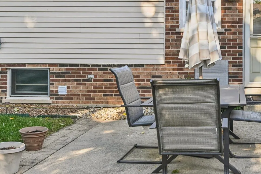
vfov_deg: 26.6
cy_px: 43
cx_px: 212
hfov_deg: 38.0
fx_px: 362
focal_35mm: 50
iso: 800
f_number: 8
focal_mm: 30
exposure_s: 1/250
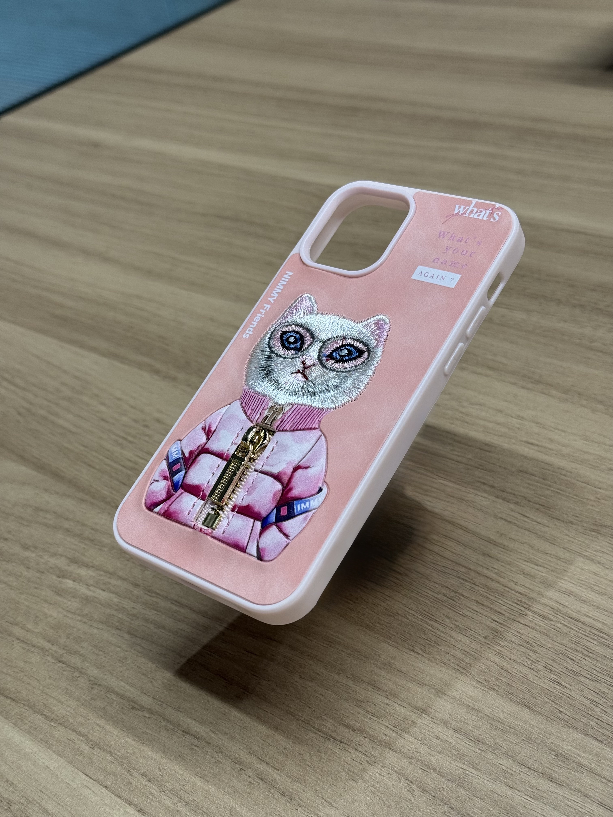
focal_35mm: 48
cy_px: 408
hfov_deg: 30.3
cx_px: 306
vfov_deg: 39.7
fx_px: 1133
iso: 50
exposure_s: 1/121
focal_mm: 6.76
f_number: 1.78
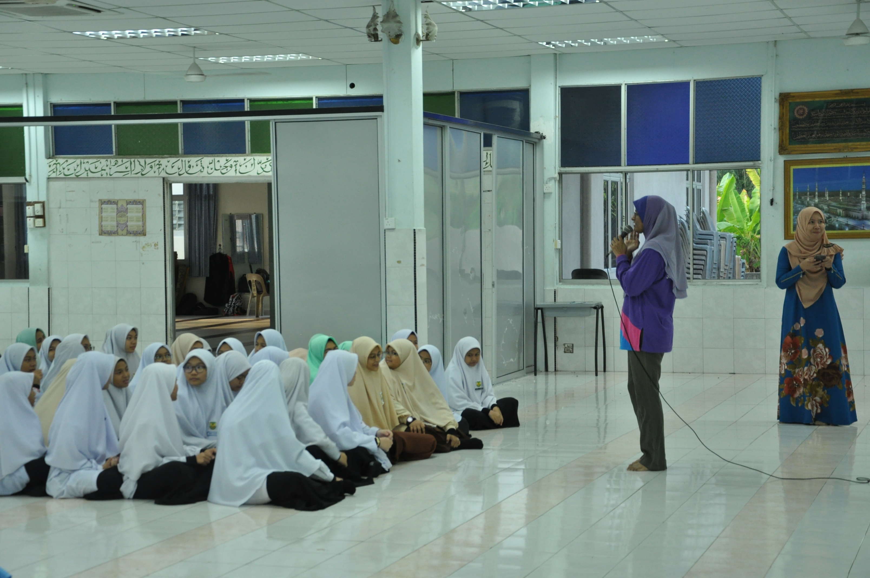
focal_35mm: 68
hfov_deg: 29.9
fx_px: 1629
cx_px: 435
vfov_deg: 20.1
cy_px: 289
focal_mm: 45
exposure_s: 1/40
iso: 1000
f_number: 4.8
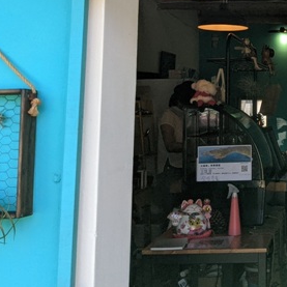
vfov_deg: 24.3
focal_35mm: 69
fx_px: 647
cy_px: 31
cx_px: 336
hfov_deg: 23.1
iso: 65
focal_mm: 4.38
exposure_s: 1/544
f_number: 1.73
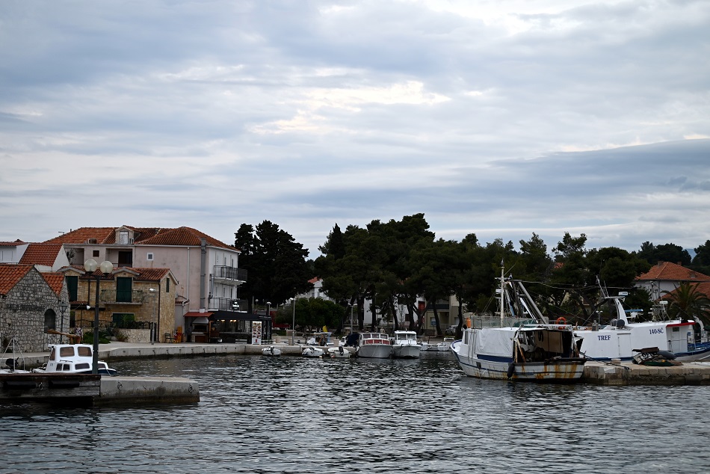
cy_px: 237
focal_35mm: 70
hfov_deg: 28.8
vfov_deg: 19.5
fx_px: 1381
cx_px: 355
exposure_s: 1/500
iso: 400
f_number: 4.5
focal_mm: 70
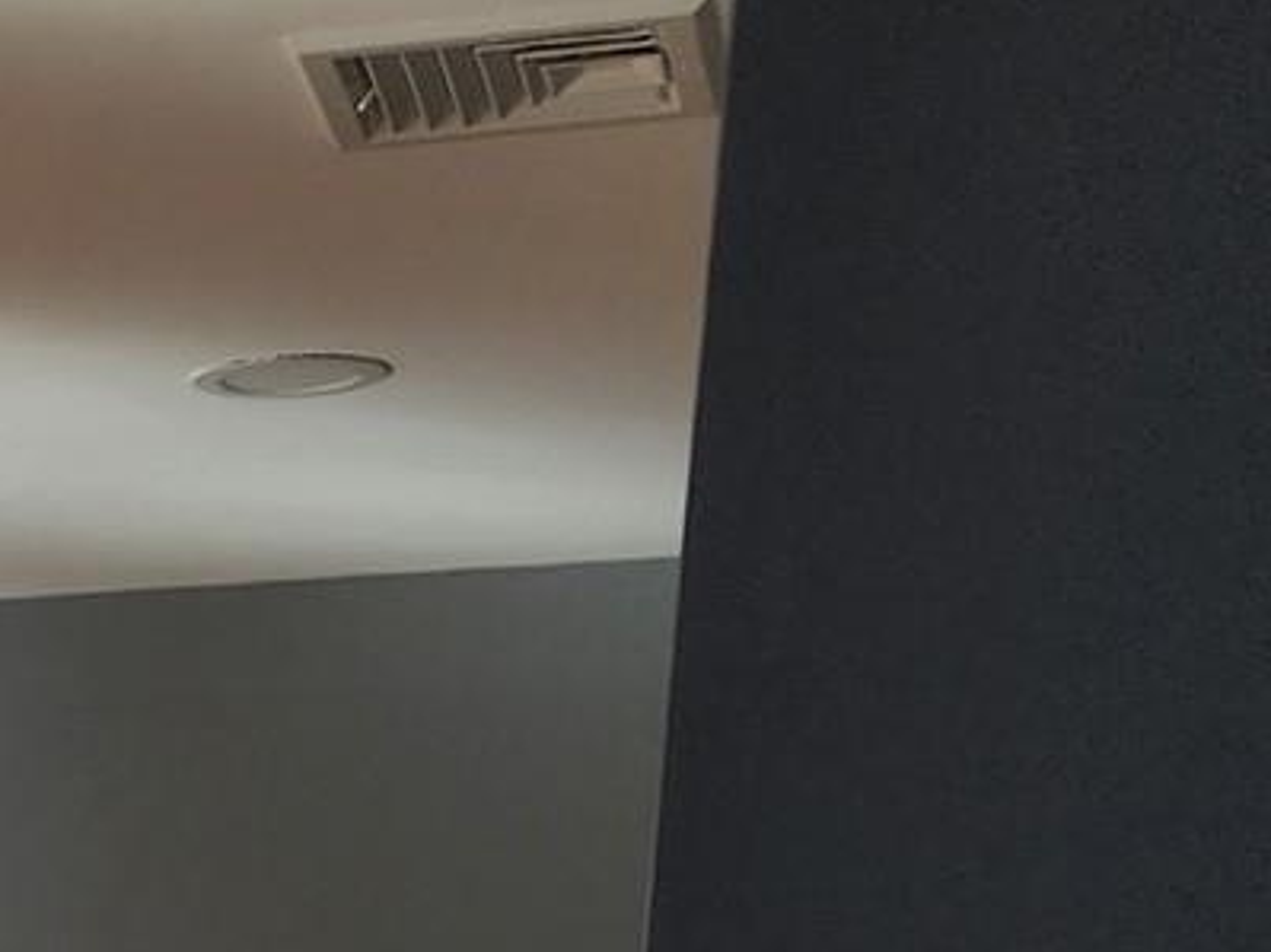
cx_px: -1838
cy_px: 1723
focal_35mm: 118
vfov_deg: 11.6
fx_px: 4331
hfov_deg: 12.7
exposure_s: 1/180
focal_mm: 6.4
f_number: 1.8
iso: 25
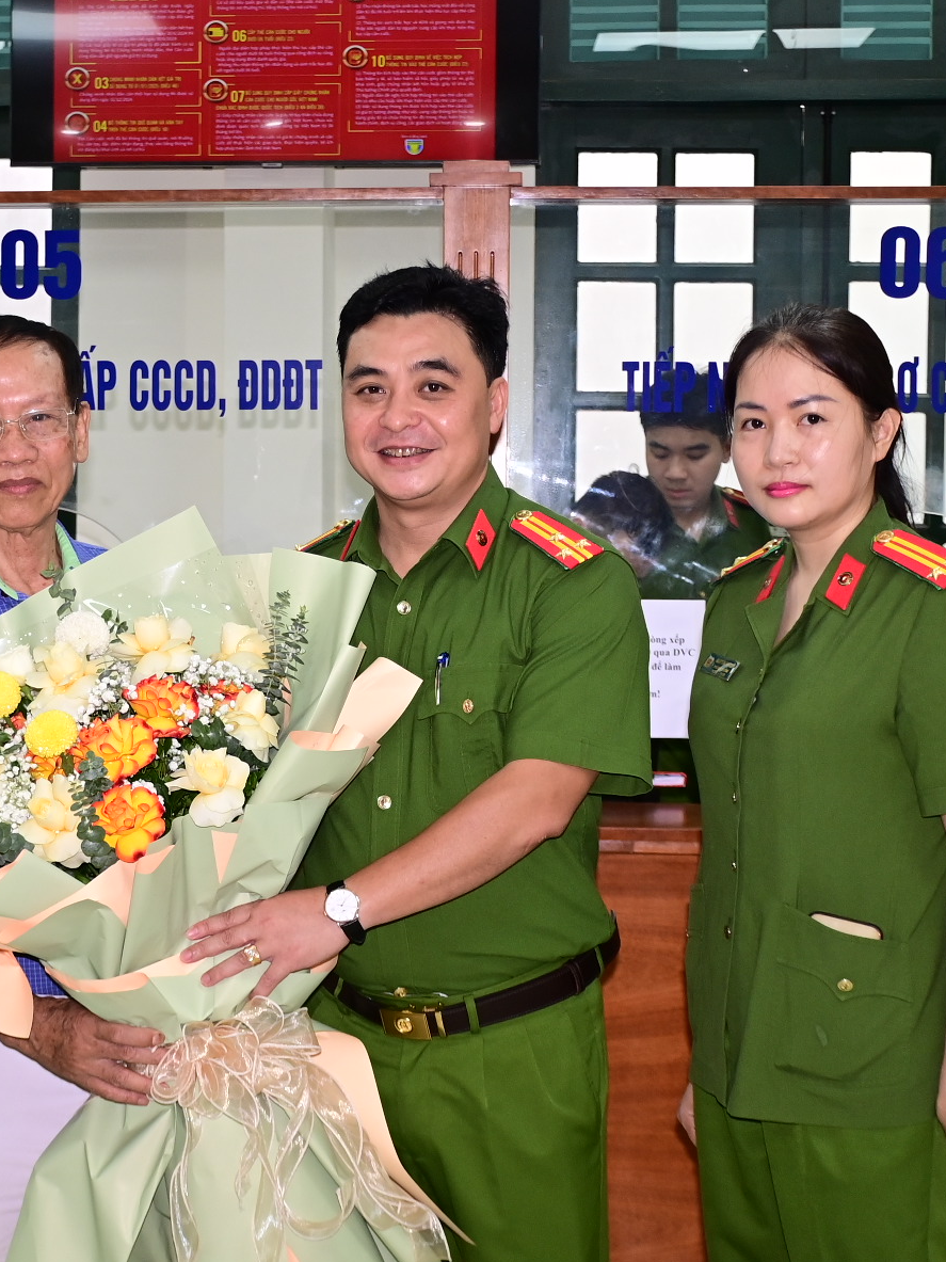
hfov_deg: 20.2
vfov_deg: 27.0
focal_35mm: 72
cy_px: 610
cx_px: 202
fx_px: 2624
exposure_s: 1/200
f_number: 4
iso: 640
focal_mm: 30
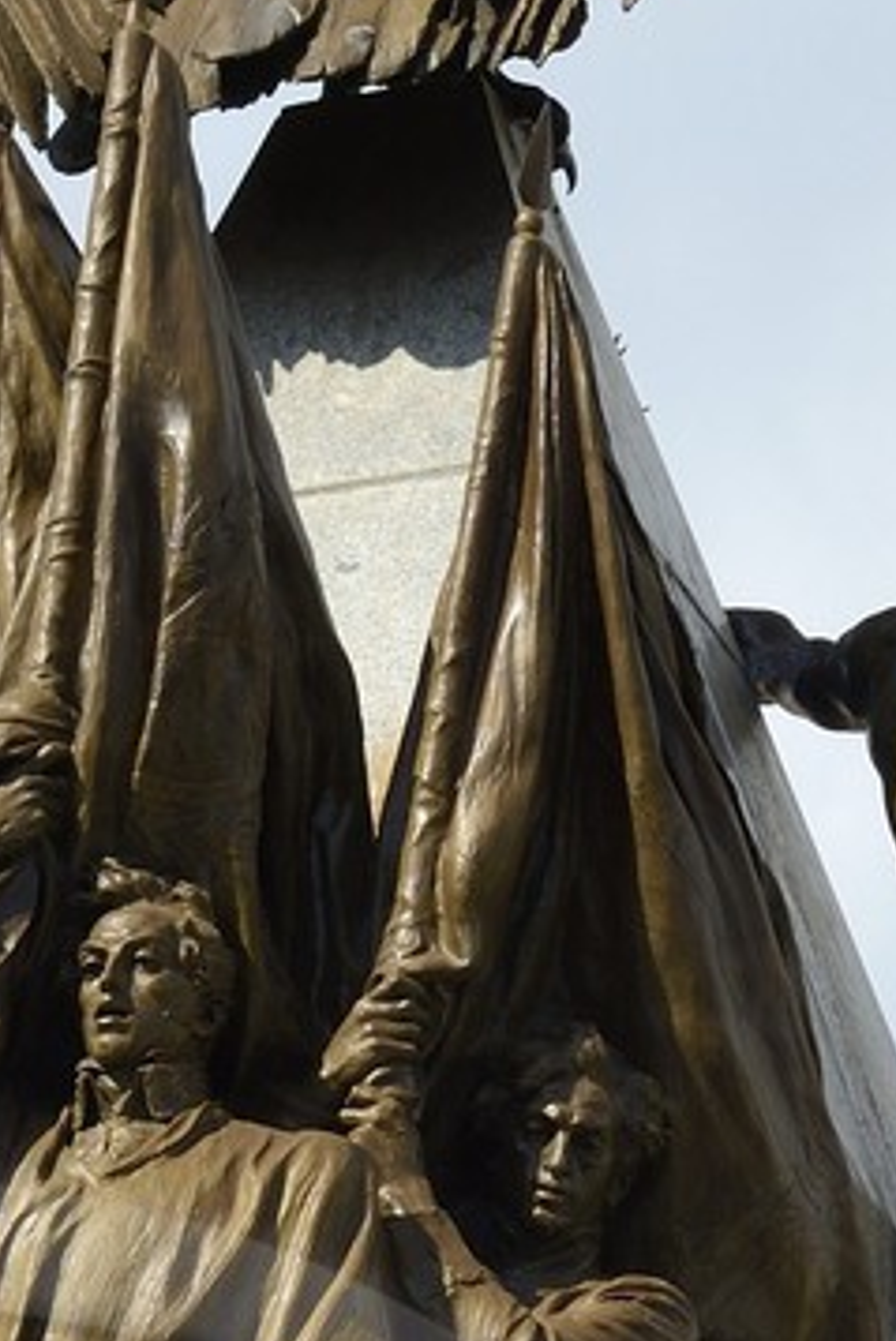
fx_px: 9324
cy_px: 2345
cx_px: -131
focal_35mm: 250
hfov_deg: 5.5
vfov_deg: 8.0
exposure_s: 1/320
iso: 200
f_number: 11
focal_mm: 56
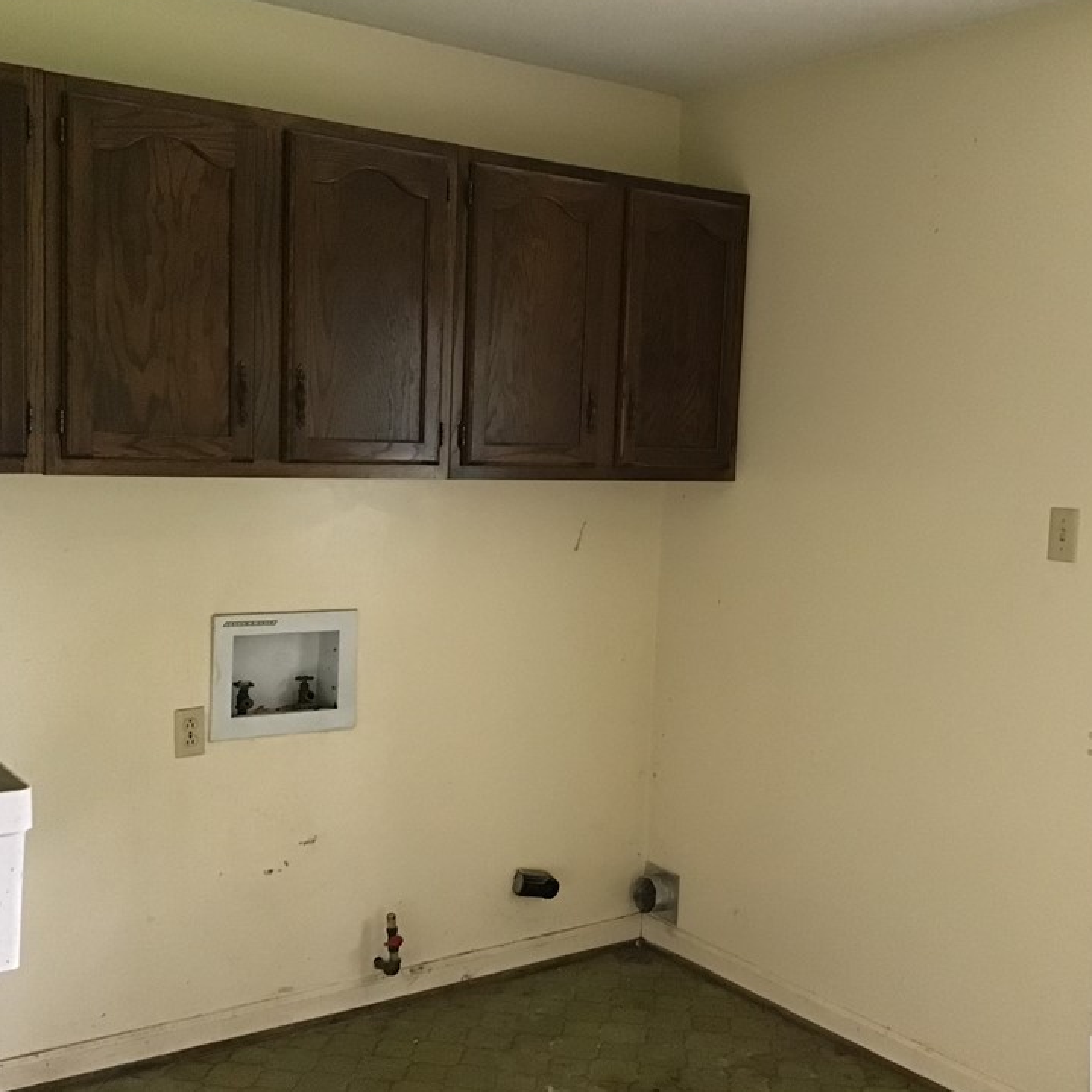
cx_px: 577
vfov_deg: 42.8
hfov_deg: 42.8
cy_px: 563
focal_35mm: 39
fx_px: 1392
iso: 200
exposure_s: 1/20
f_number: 2.4
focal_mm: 3.3
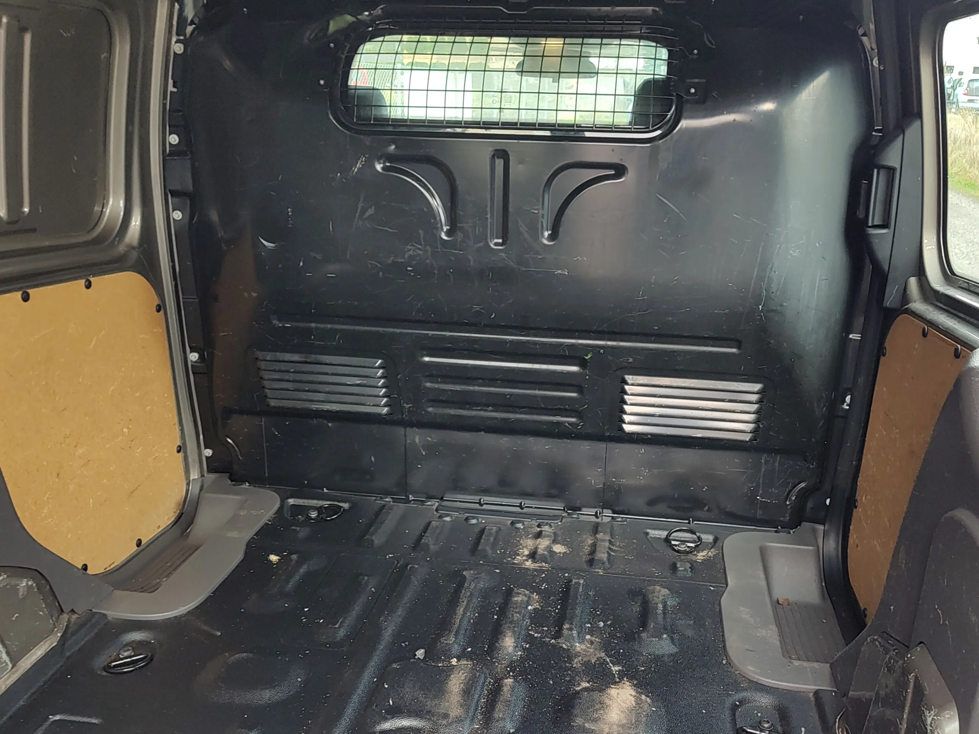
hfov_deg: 55.3
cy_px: 443
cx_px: 499
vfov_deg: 42.7
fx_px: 933
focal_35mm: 33
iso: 198
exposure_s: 1/50
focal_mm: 5.56
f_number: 1.8
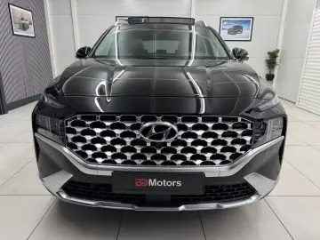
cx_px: 160
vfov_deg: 56.8
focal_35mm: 24
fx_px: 222
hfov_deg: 71.6
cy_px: 120
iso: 160
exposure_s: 1/50
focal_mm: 6.76
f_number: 1.78
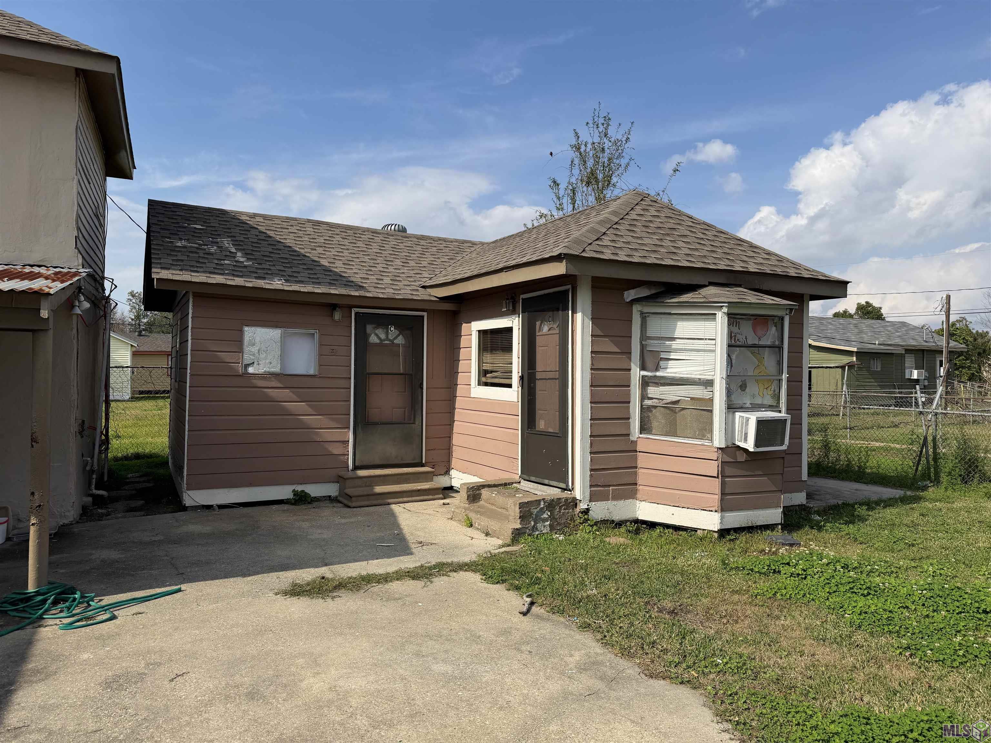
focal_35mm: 24
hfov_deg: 71.6
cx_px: 496
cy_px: 372
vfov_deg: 56.8
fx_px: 687
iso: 80
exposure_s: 1/6173
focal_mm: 6.76
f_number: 1.78
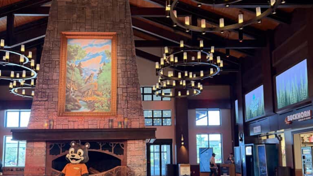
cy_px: 122
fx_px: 290
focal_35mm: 35
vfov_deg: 33.3
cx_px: 156
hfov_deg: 56.6
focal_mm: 6.76
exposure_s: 1/60
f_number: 1.78
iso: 640
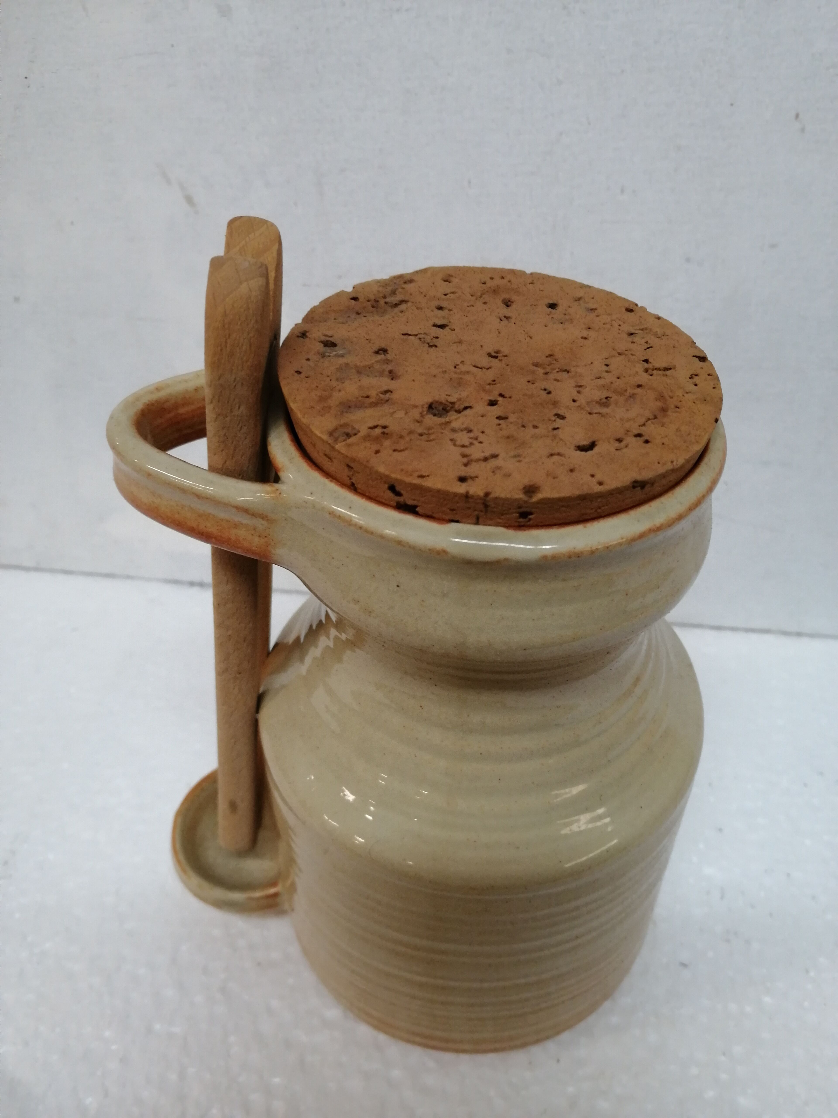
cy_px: 559
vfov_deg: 65.3
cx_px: 419
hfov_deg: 51.4
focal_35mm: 27
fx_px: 872
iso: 200
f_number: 1.8
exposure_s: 1/100
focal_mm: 3.95
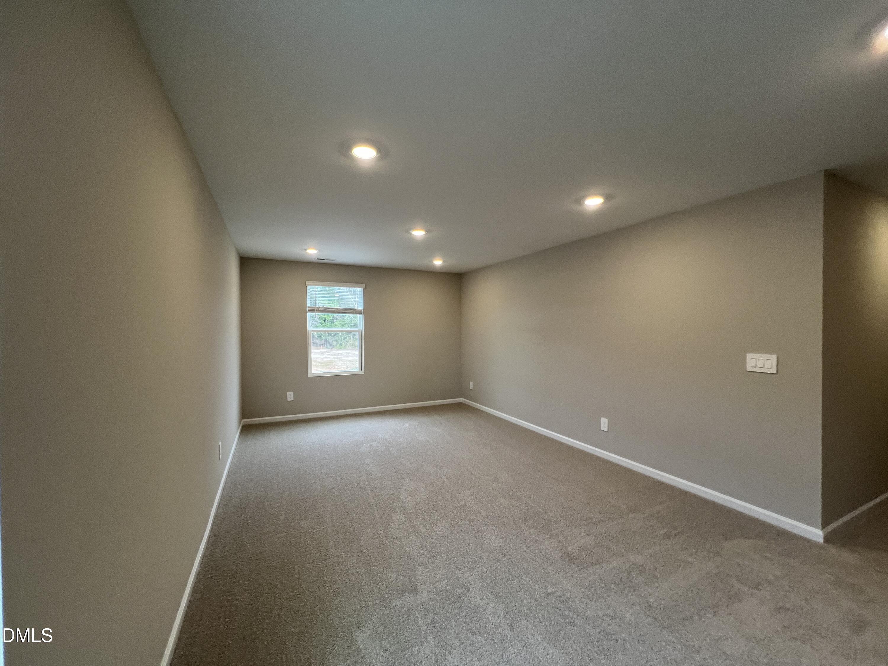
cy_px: 333
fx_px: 333
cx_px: 444
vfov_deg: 89.9
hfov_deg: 106.2
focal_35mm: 13
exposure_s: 1/120
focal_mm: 1.57
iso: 160
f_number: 1.8
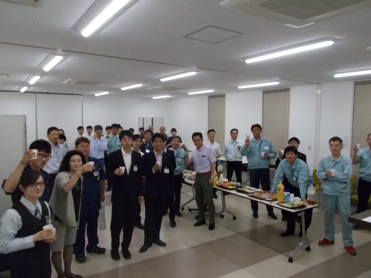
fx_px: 279
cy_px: 139
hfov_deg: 67.3
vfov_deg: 53.1
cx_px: 186
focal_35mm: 26
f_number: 3.2
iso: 450
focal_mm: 4.6
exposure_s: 1/125
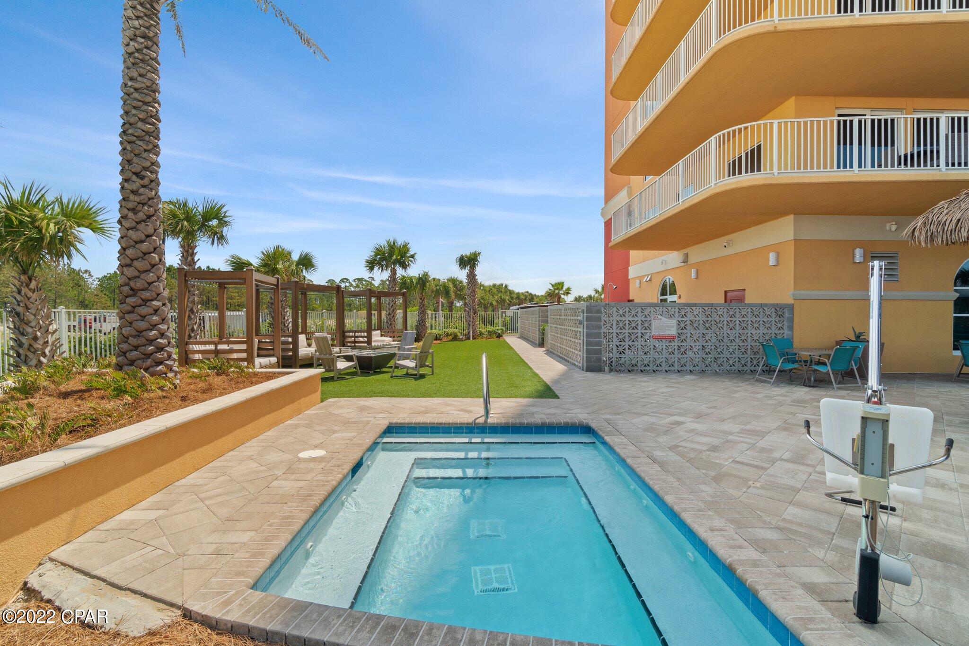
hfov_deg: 95.0
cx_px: 484
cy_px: 323
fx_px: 444
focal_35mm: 16
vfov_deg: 72.0
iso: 100
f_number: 8
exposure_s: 1/10
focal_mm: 11
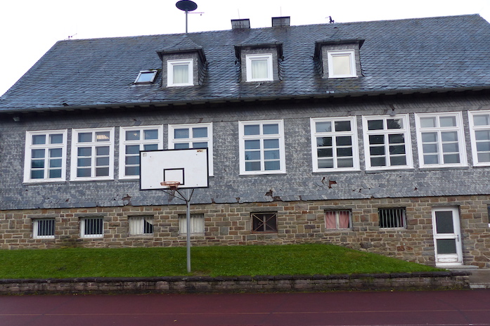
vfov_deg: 46.2
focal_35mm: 28
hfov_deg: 65.5
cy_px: 185
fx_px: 381
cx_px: 247
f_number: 2.8
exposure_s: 1/60
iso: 125
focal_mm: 4.5
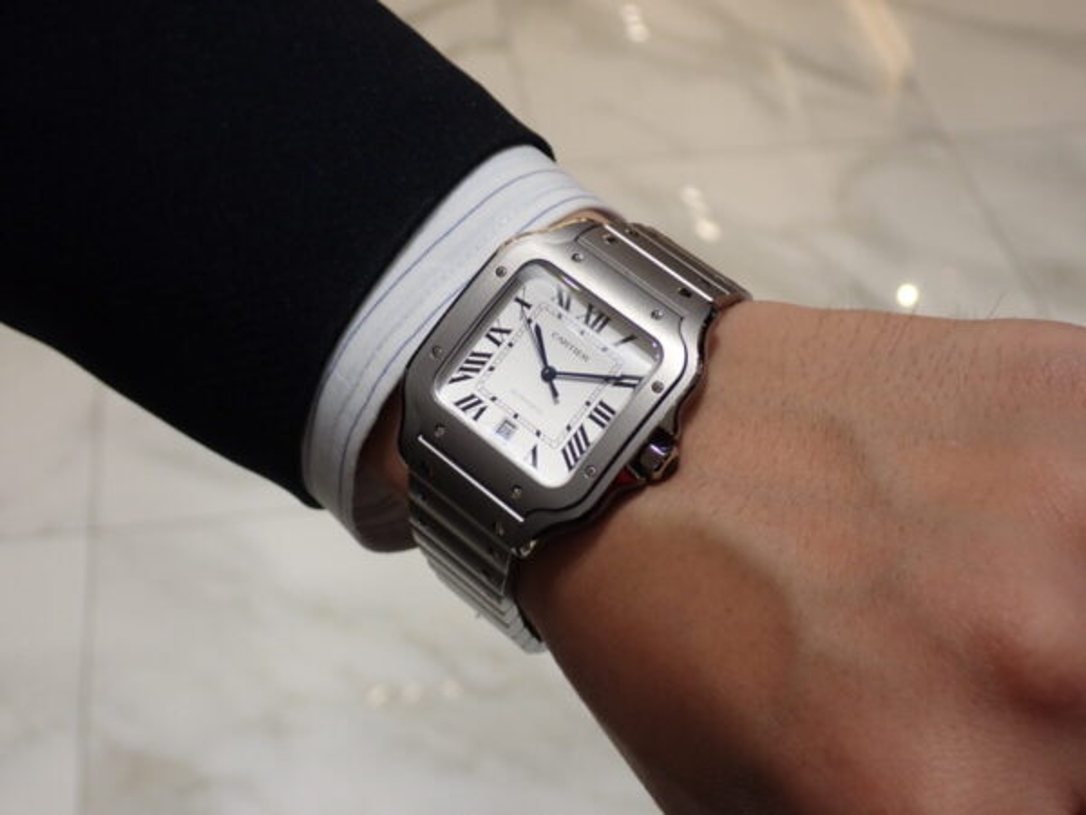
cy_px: 408
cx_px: 543
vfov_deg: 29.1
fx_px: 1569
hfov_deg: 38.2
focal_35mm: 50
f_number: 3.2
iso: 200
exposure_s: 1/100
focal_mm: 9.01
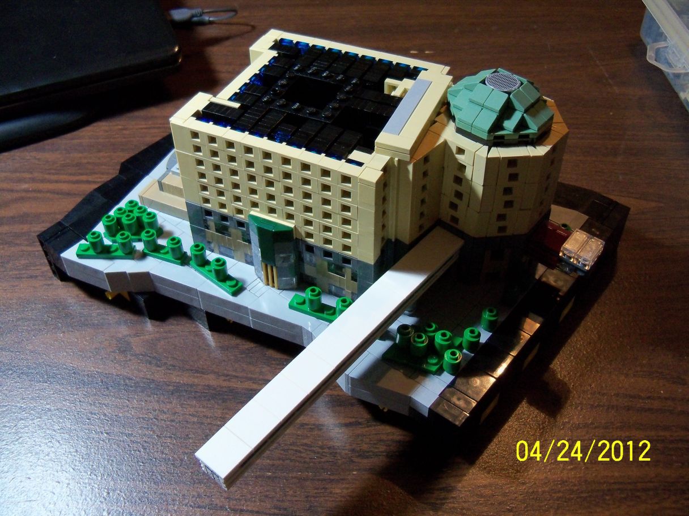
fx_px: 697
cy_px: 258
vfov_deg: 40.7
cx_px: 344
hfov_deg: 52.6
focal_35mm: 35
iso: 400
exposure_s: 1/40
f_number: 3.5
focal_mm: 6.2
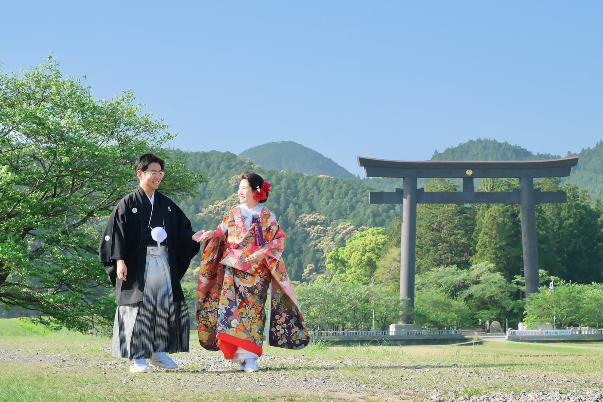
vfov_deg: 18.2
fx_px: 1256
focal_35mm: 75
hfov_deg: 27.0
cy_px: 203
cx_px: 302
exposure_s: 1/250
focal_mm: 48.5
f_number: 10
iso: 800
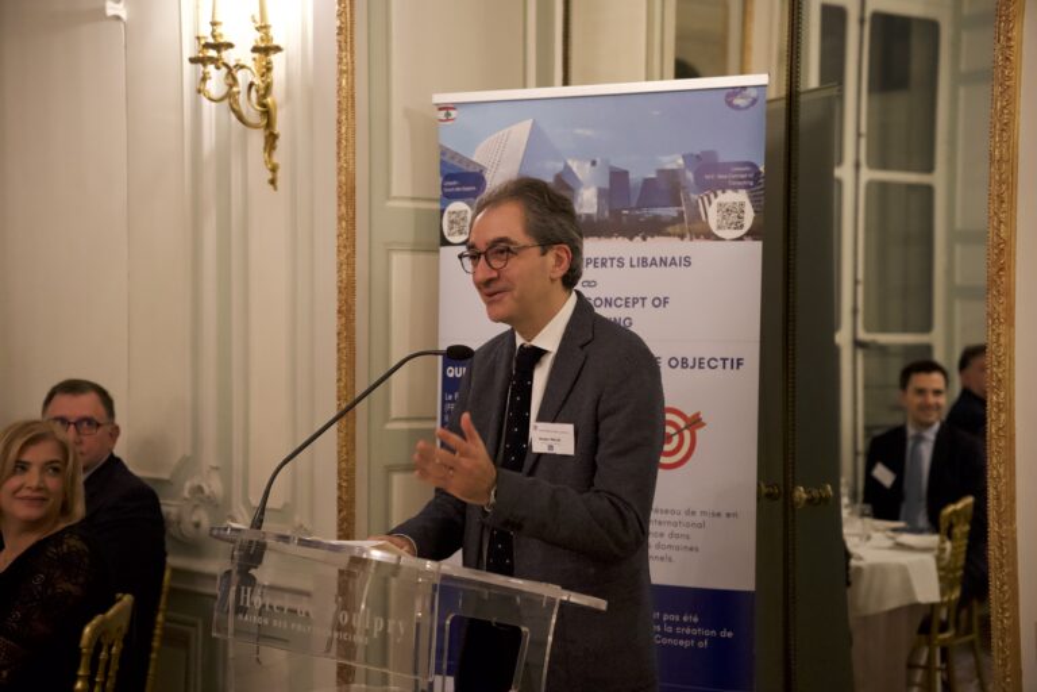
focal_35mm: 65
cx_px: 518
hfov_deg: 30.8
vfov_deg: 20.8
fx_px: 1881
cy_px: 346
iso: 10000
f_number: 4
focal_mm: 65.3
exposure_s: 1/160
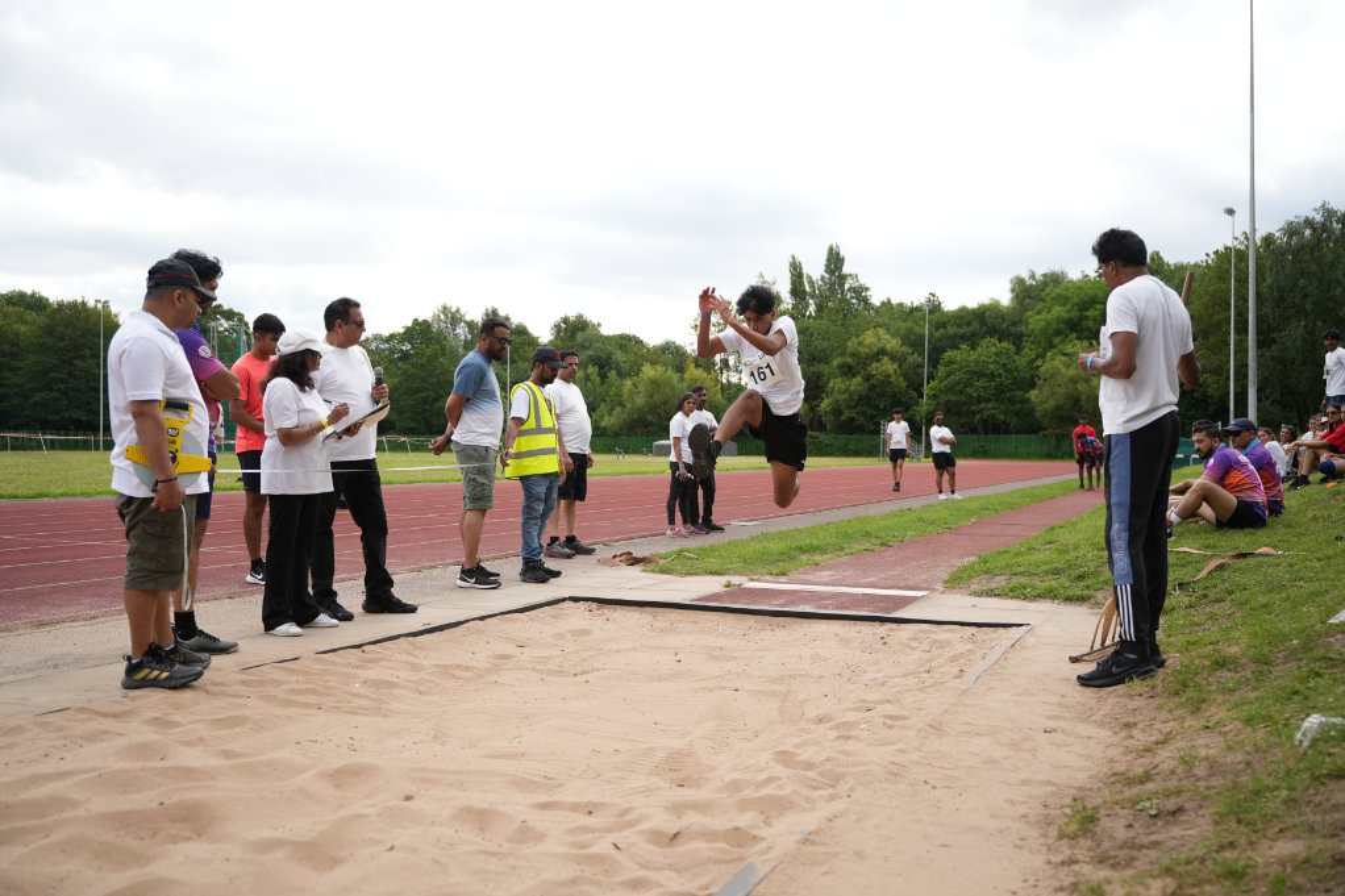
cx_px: 672
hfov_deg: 57.2
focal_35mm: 33
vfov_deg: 40.0
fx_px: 1233
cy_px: 448
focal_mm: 33
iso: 250
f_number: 2.8
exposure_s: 1/2000
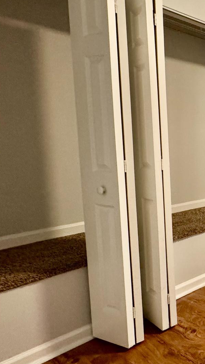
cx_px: 342
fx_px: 280
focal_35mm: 29
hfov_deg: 24.6
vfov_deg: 65.9
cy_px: 166
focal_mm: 2.22
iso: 320
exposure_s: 1/60
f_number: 2.2
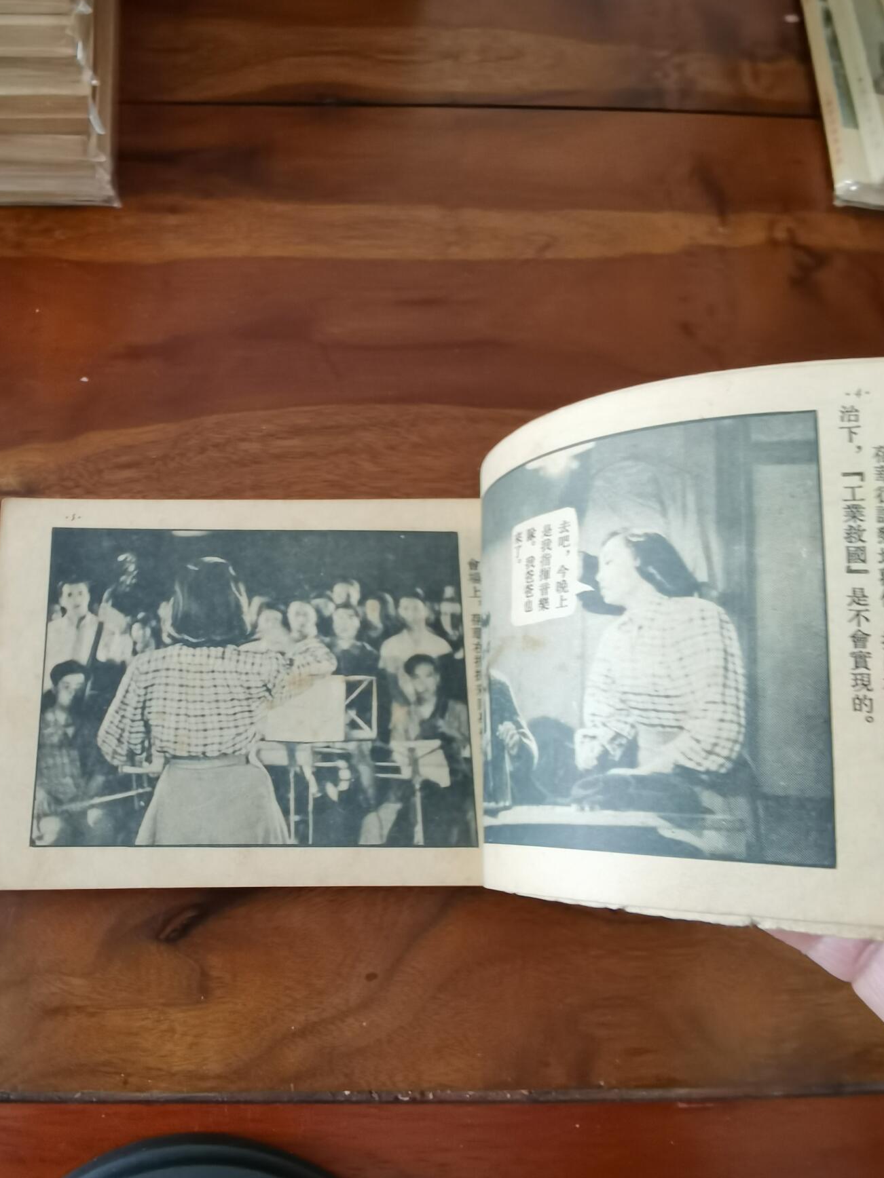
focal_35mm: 28
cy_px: 605
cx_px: 437
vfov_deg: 63.4
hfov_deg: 49.7
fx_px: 953
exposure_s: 1/25
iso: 500
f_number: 2.2
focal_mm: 2.26
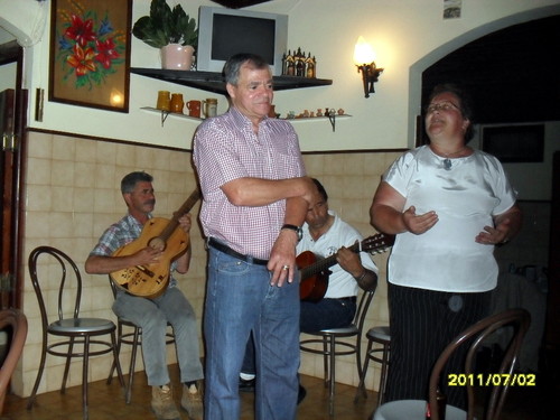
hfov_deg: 52.6
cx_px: 280
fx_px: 566
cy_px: 210
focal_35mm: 35
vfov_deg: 40.7
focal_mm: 6.3
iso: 240
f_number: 3.2
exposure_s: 1/45
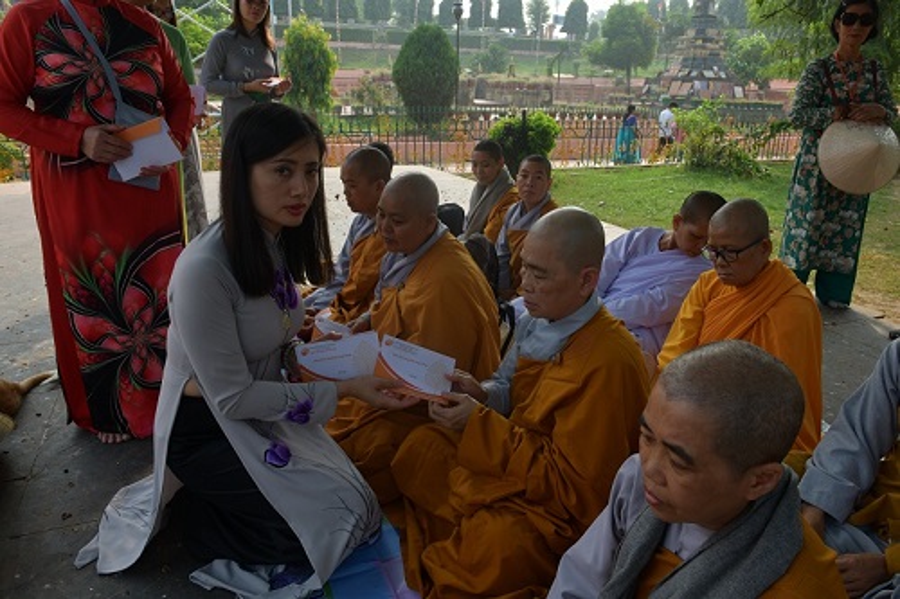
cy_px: 300
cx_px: 450
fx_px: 600
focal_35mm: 24
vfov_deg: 53.1
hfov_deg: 73.8
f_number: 11
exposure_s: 1/125
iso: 200
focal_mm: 24
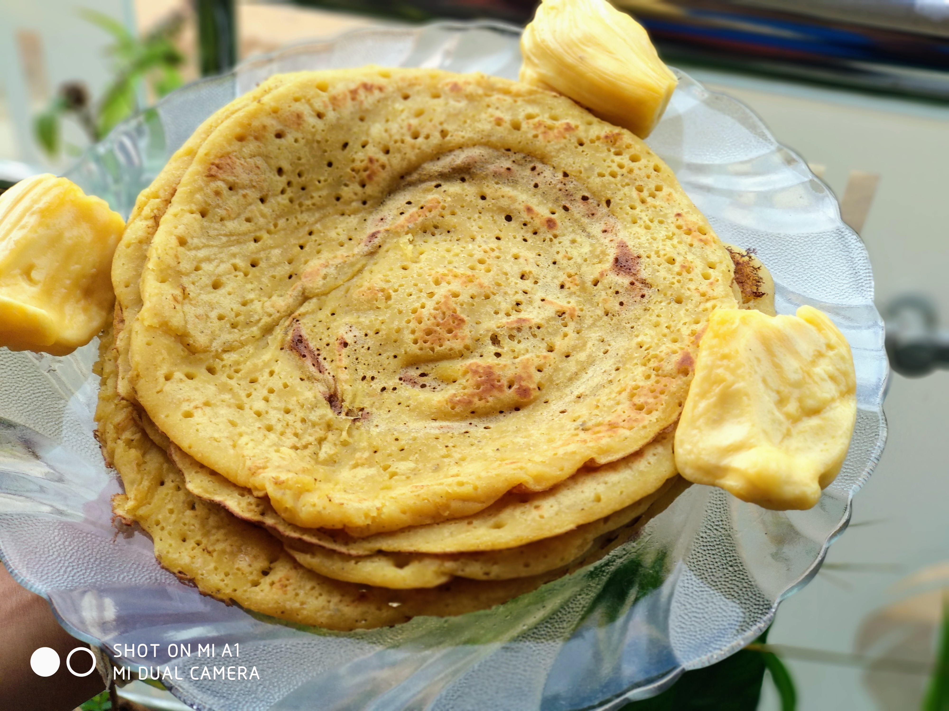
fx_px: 1426
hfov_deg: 36.8
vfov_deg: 28.0
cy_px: 356
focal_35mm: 52
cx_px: 474
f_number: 2.6
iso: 200
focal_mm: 5.99
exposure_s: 1/100
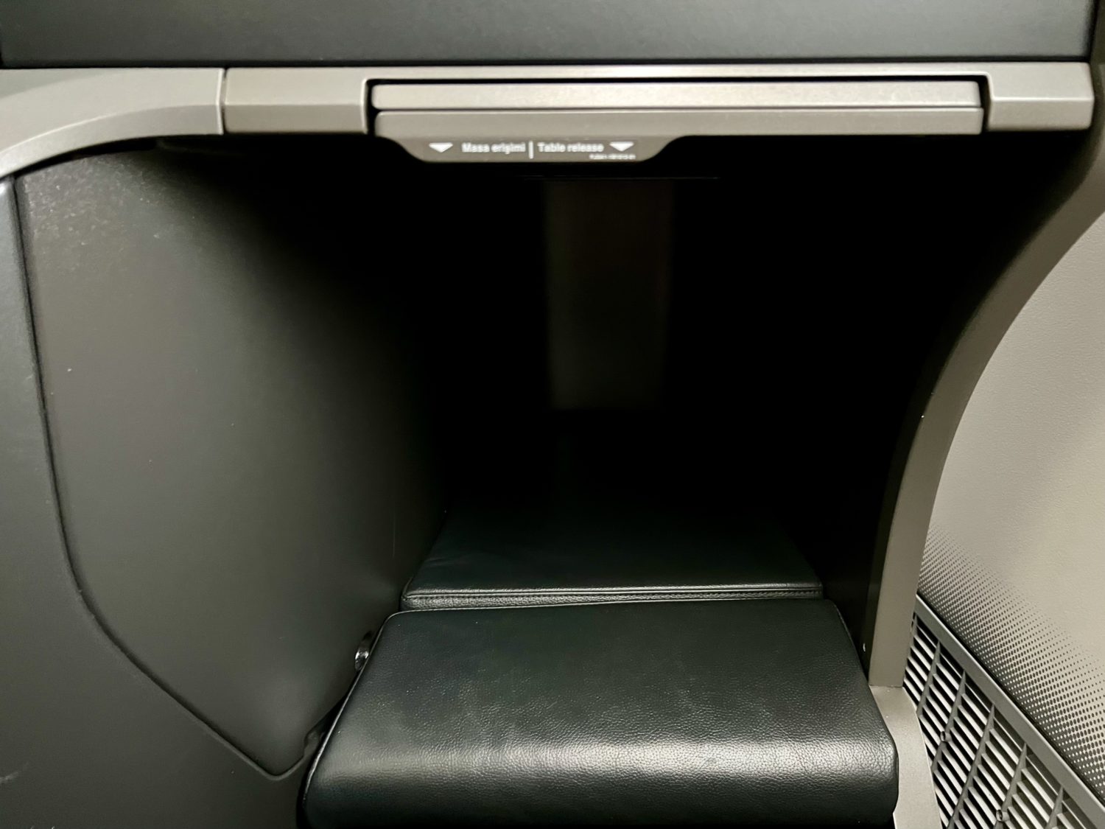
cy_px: 414
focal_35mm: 26
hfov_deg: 67.3
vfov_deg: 53.1
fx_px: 830
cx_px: 552
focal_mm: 5.7
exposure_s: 1/26
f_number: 1.5
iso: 1000
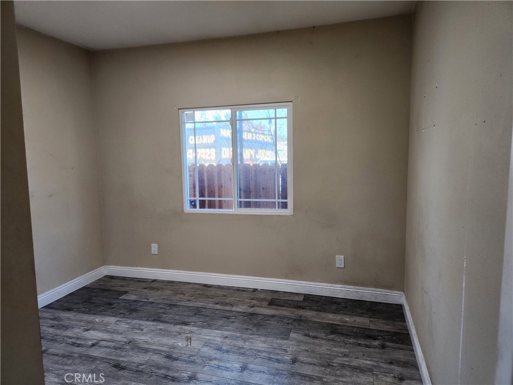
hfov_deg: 73.9
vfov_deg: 58.9
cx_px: 256
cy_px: 192
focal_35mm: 23
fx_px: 341
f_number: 1.8
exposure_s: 1/120
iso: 250
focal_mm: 5.4
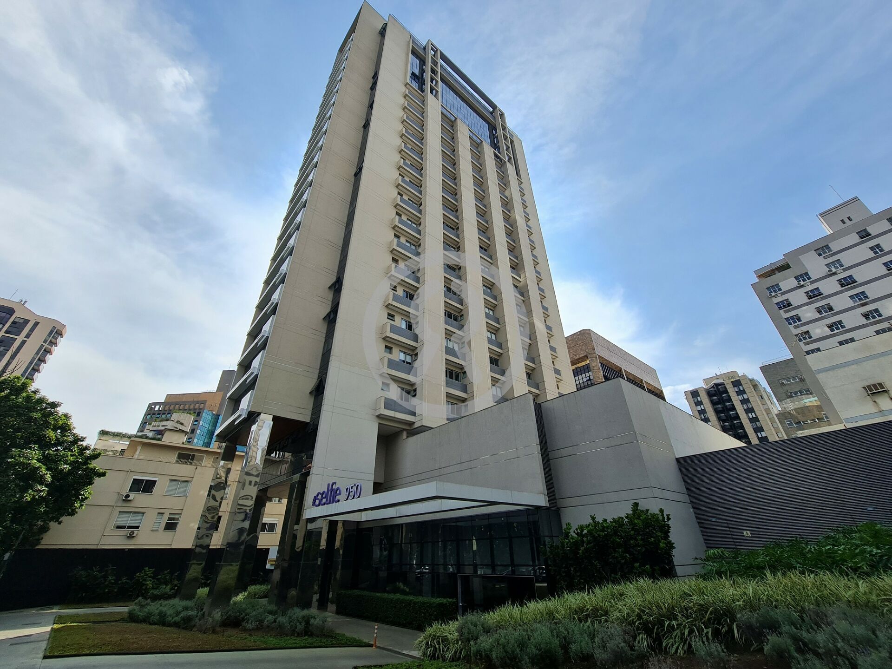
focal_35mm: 13
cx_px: 446
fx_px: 335
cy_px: 334
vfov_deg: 89.9
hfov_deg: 106.2
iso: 64
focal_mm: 2.2
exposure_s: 1/2160
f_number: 2.2
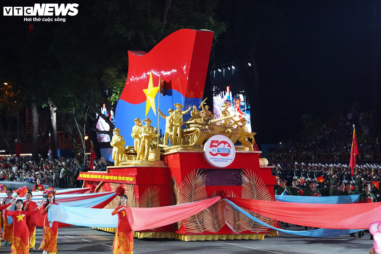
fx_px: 1101
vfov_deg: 13.2
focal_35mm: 104
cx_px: 190
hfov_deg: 19.6
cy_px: 127
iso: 8000
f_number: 3.5
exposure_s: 1/640
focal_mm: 104
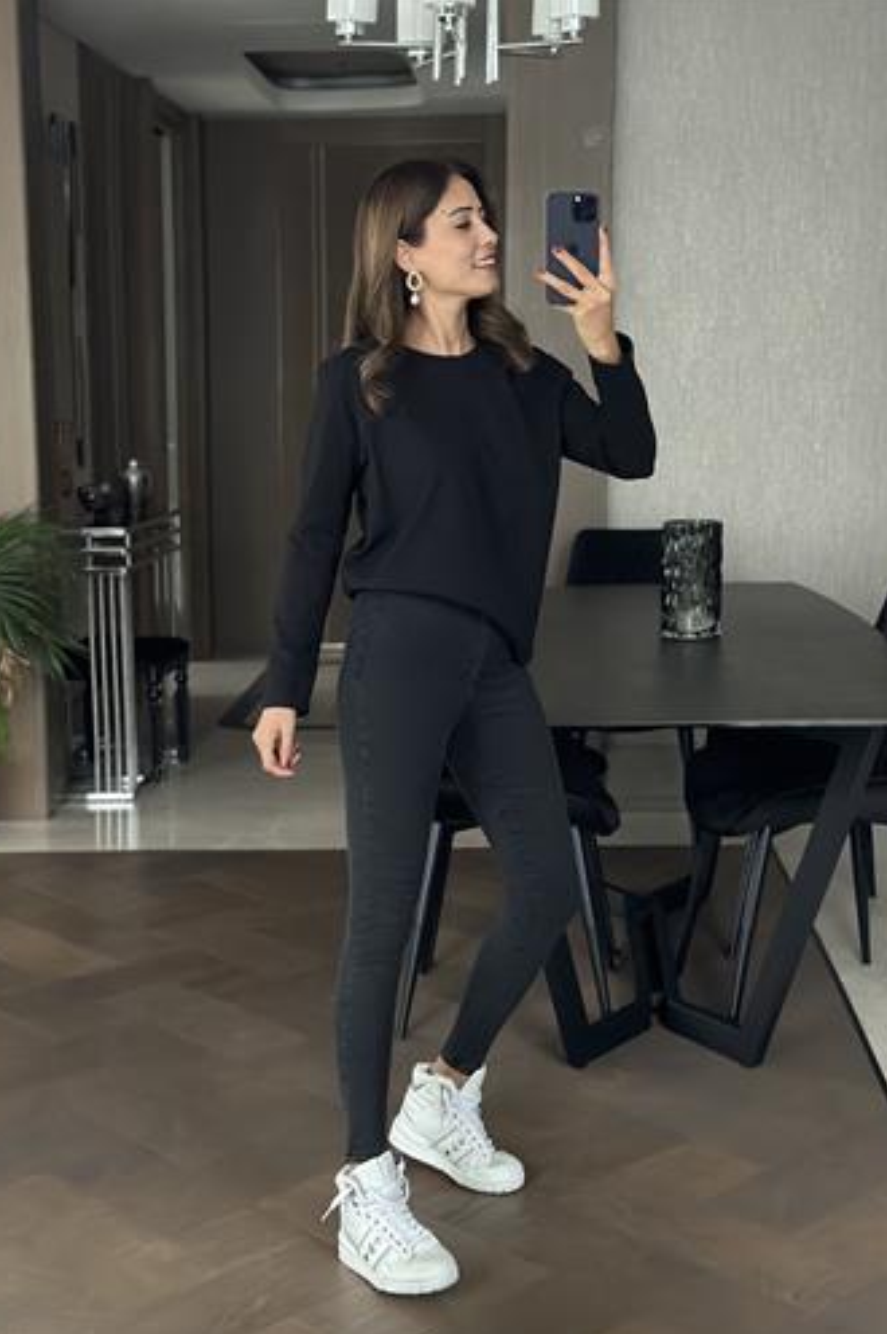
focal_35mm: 51
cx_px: 476
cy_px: 672
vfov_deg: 38.9
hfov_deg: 26.4
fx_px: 1887
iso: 800
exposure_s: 1/37
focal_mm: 6.86
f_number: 1.78
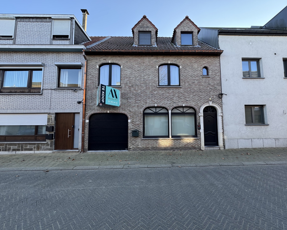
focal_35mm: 15
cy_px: 114
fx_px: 127
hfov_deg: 96.6
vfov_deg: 84.0
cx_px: 155
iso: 40
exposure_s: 1/105
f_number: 2.2
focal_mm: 2.22
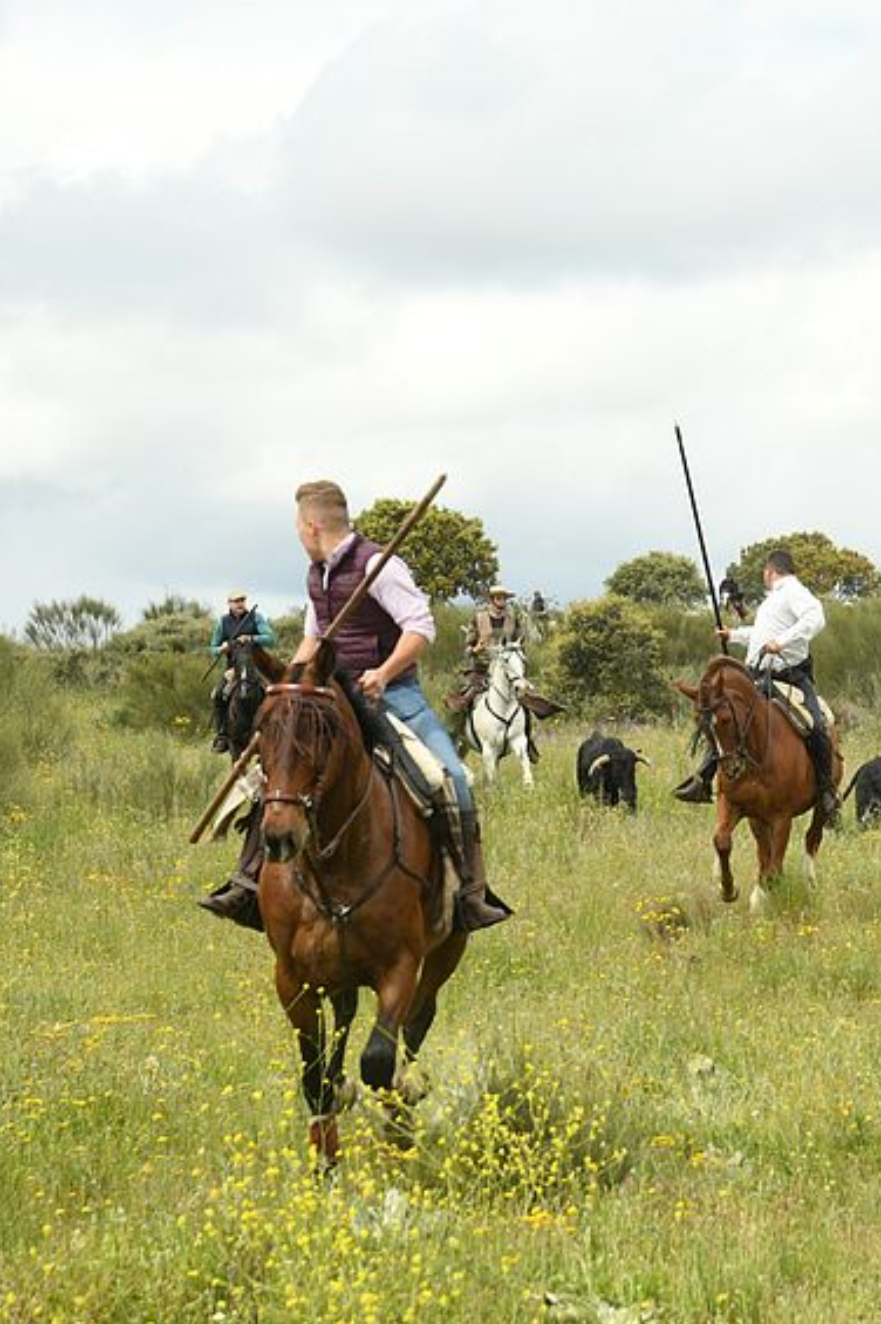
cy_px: 662
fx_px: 4704
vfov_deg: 16.0
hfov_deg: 10.6
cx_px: 766
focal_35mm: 128
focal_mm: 85
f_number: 9
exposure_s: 1/320
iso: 250
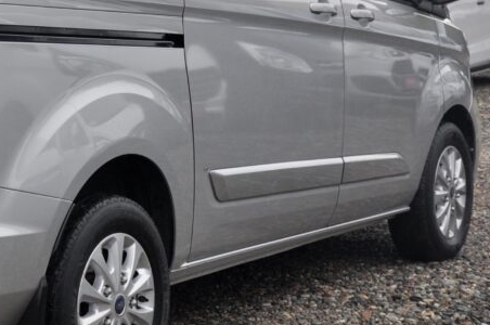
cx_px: -14
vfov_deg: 13.3
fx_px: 1386
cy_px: 64
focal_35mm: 102
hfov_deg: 19.4
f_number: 5.6
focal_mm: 30
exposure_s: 1/125
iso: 500
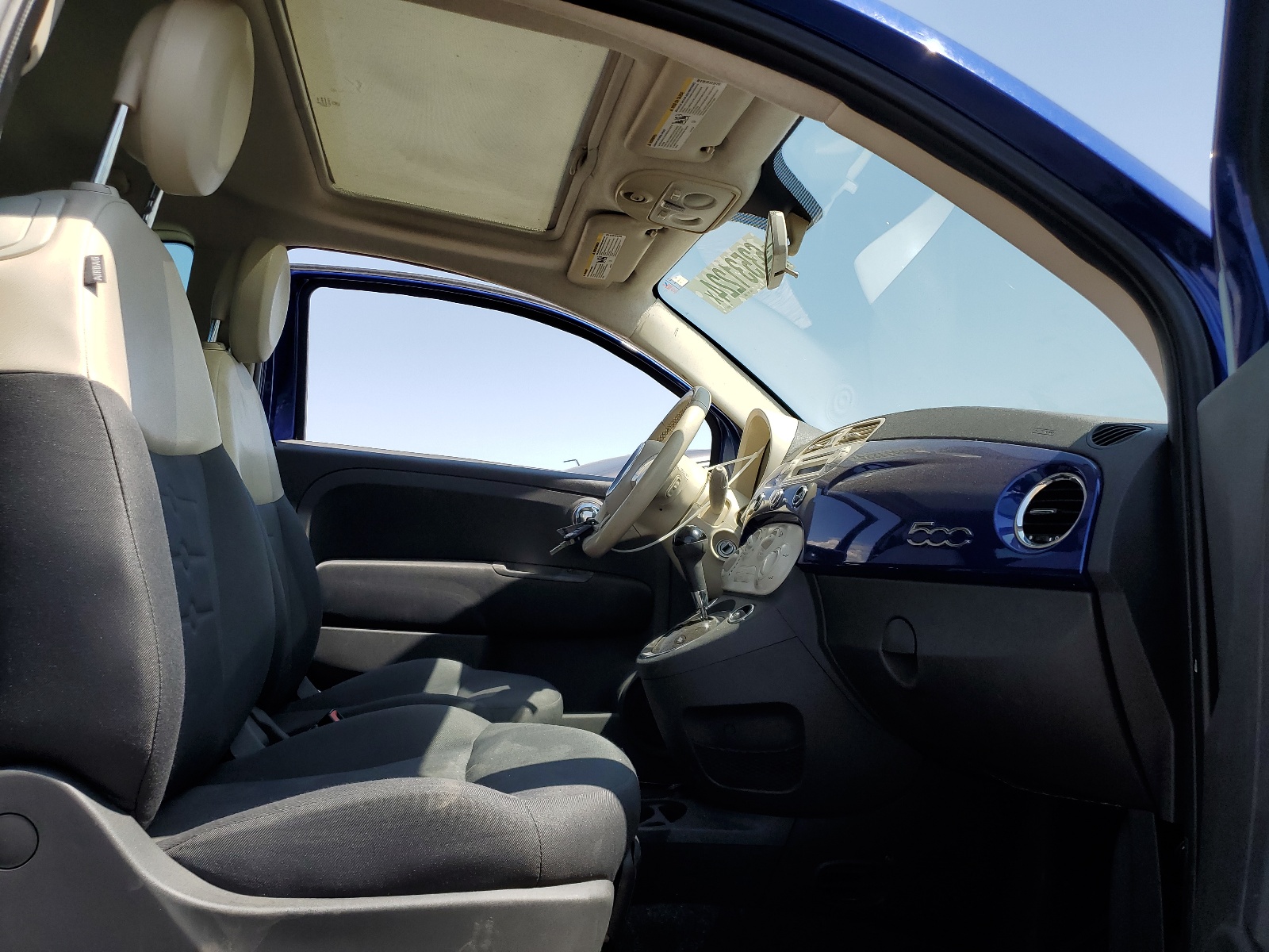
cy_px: 476
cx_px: 634
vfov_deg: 53.1
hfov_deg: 67.3
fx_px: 953
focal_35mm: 26
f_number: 1.5
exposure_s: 1/2000
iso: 50
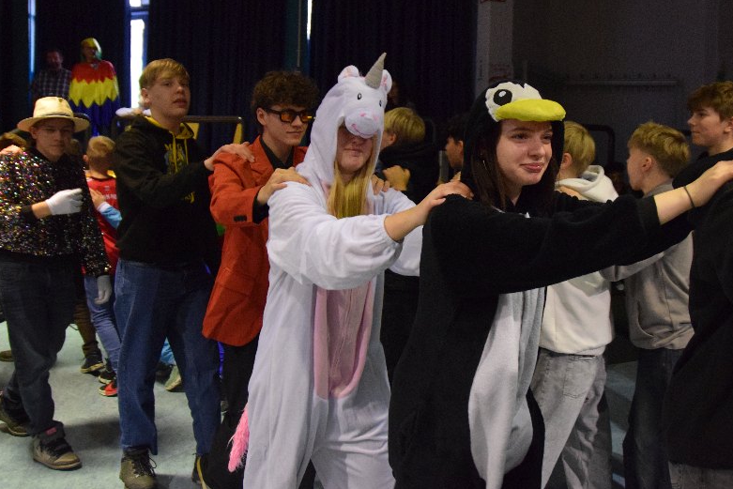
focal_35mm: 33
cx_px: 450
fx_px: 665
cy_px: 189
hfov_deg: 57.2
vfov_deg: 40.2
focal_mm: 17
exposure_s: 1/160
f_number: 2.8
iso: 3200
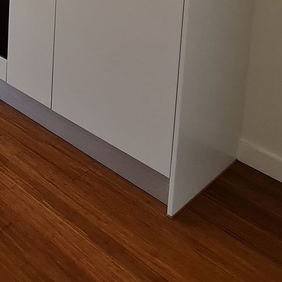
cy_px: -108
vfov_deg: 27.4
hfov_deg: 28.9
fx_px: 452
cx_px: -75
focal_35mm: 49
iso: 64
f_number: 2.2
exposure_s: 1/160
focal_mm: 2.2
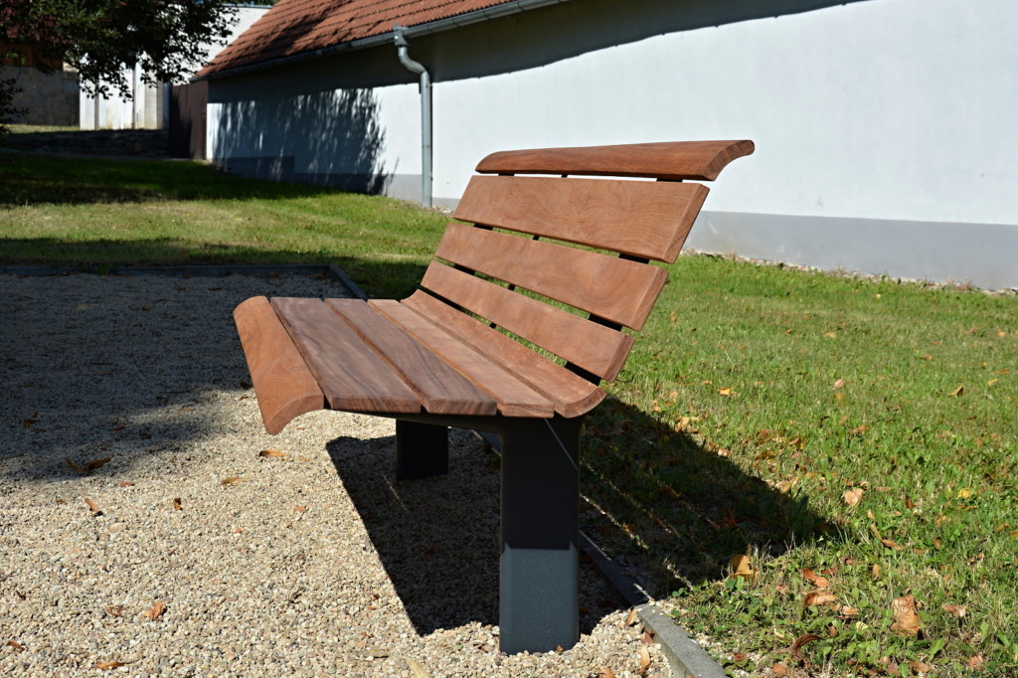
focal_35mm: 45
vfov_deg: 29.8
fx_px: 1272
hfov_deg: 43.6
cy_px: 339
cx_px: 509
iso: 100
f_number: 7.1
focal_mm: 30
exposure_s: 1/400
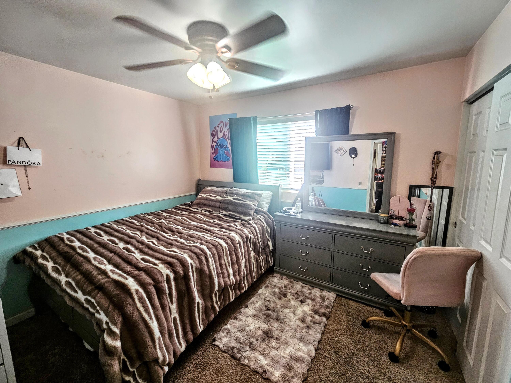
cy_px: 192
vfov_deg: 89.9
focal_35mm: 13
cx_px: 256
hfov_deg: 106.2
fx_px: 192
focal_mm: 2.2
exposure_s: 1/60
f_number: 2.2
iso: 160
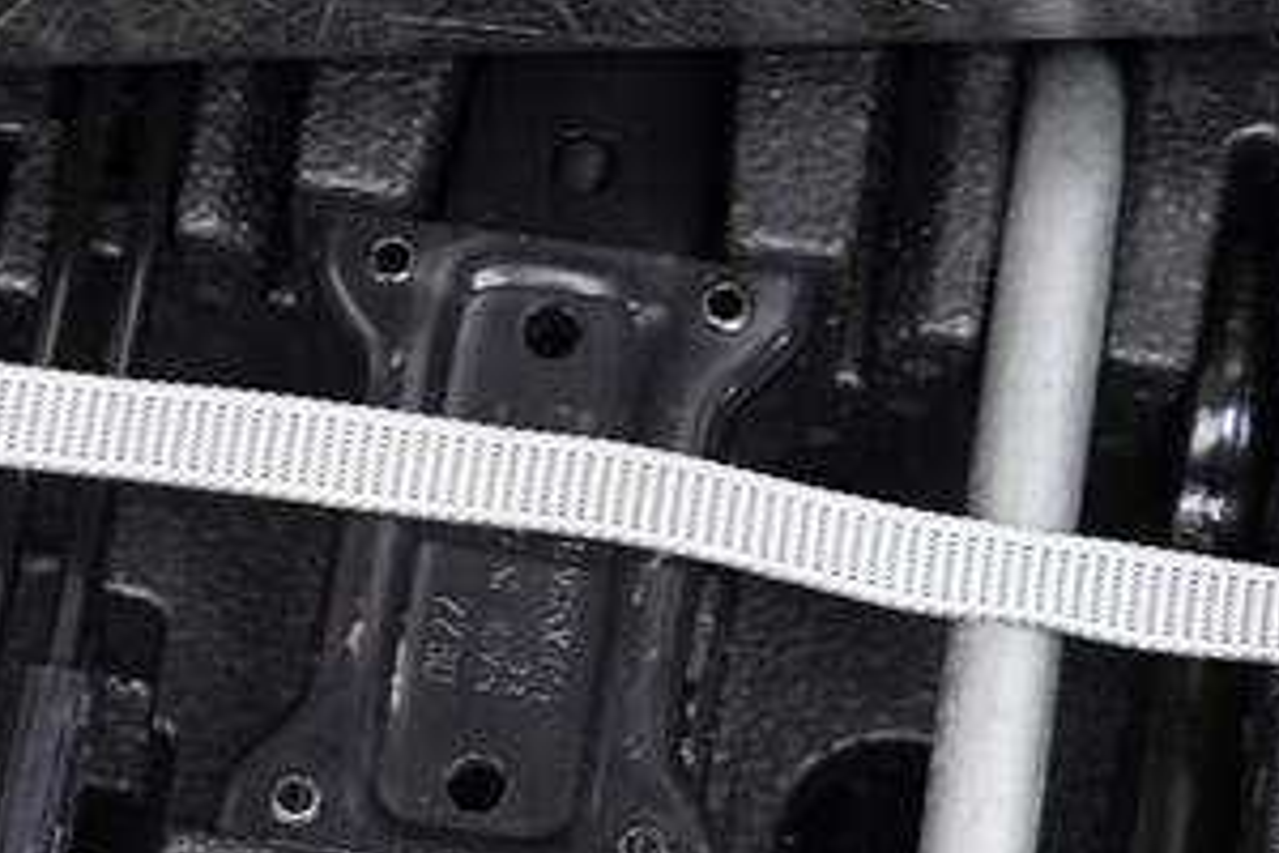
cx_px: 384
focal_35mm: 123
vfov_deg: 11.0
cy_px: 957
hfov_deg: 16.6
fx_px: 4370
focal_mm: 24
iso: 640
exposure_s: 1/40
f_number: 2.8
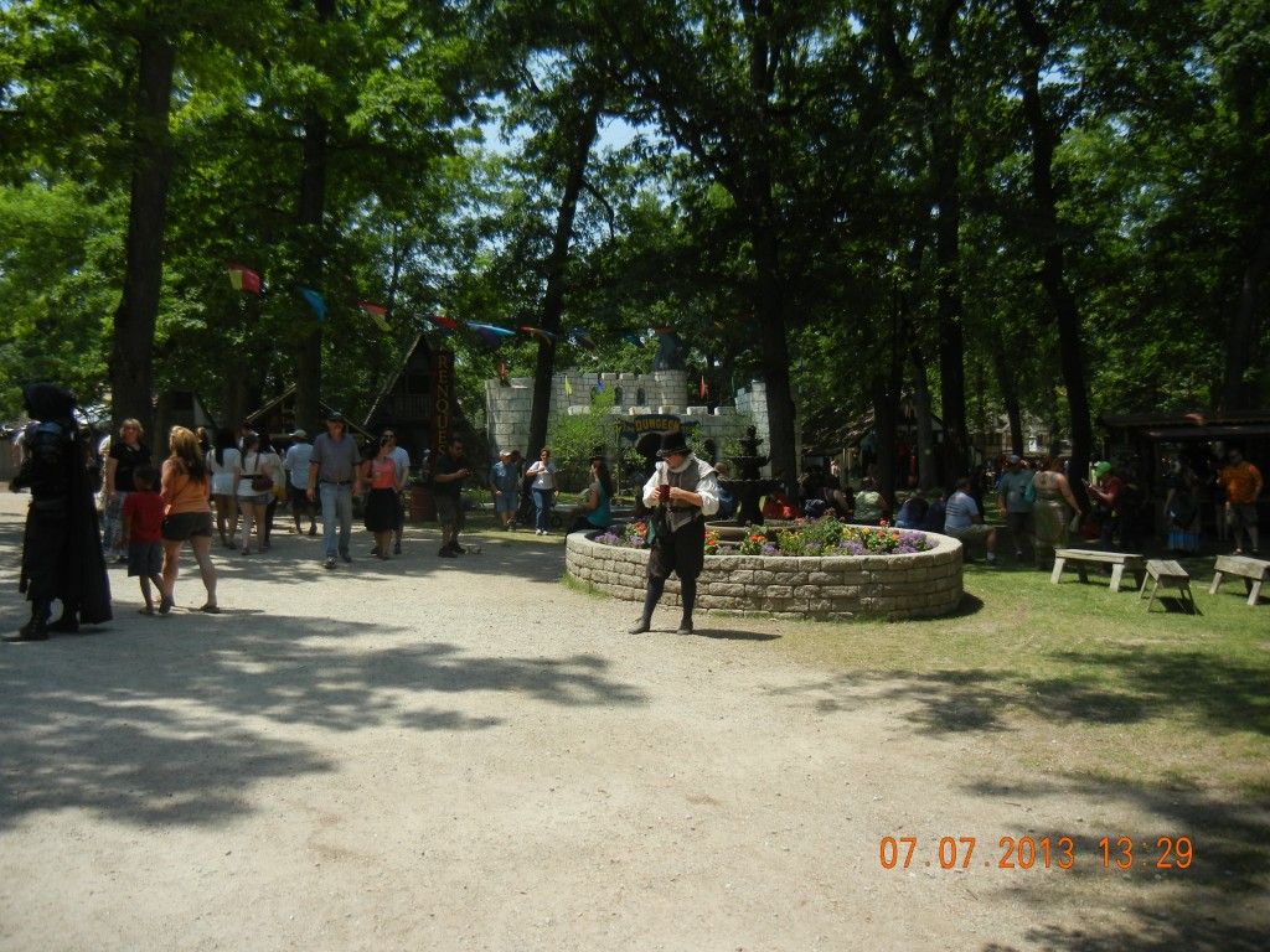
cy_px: 476
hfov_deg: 60.0
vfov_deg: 46.8
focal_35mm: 30
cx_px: 635
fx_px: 1101
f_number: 7
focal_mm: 5.4
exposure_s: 1/348
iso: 160
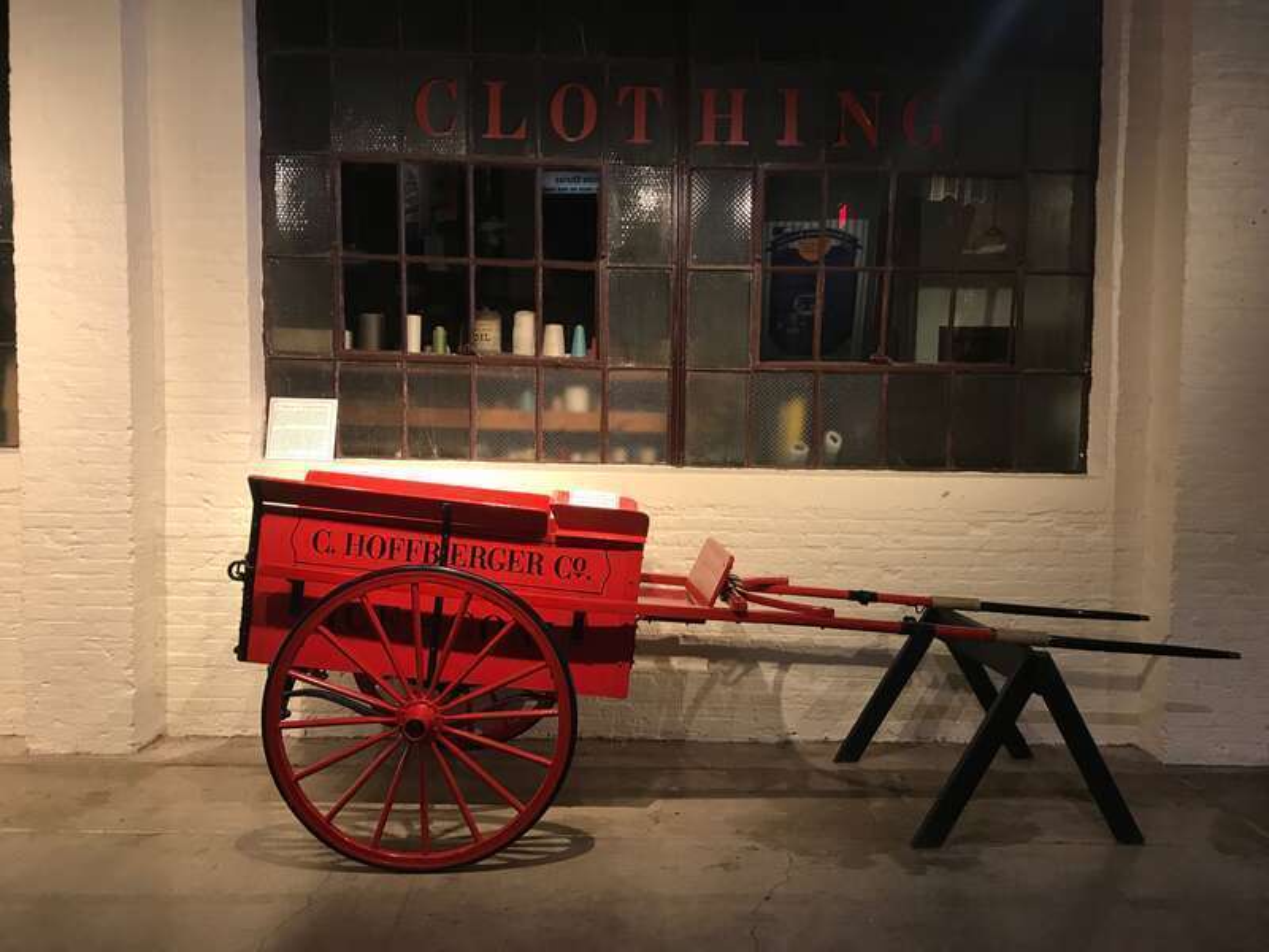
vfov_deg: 49.7
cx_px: 634
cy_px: 476
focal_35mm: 28
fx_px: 1026
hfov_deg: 63.4
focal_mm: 3.99
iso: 40
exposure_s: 1/20
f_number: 1.8
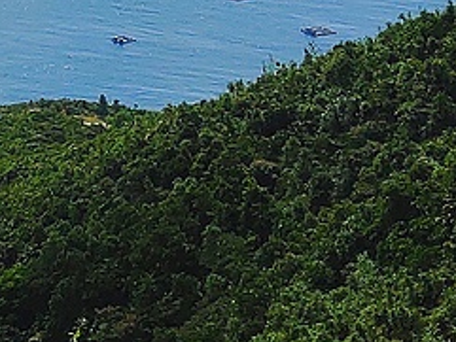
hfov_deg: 12.7
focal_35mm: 154
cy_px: -215
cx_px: 44
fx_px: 2030
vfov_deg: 9.3
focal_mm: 4.27
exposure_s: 1/5000
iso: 50
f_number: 1.8
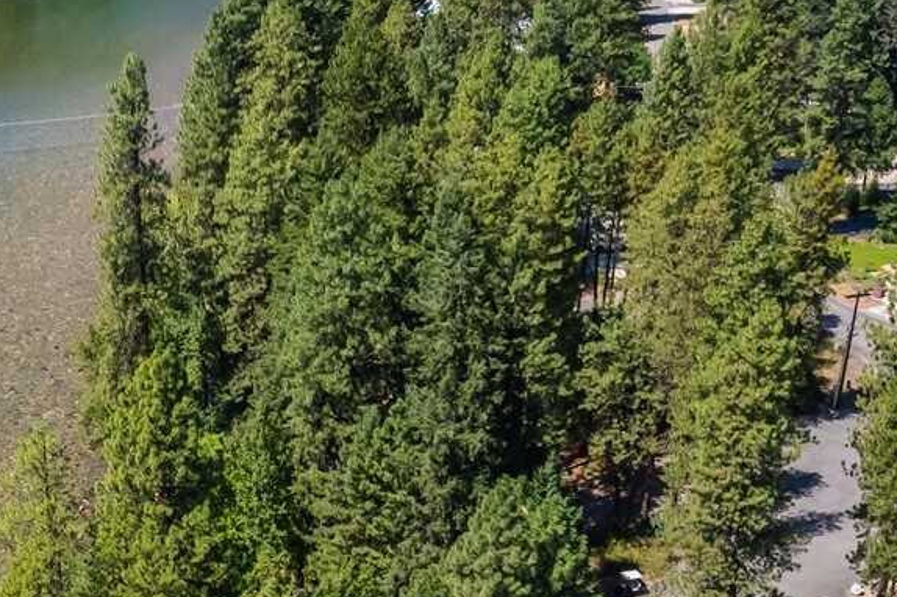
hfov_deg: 30.4
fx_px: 1619
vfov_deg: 20.8
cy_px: 400
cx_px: 216
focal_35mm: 65
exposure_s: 1/4000
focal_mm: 8.38
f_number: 2.8
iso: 100
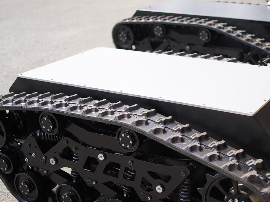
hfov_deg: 31.9
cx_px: 185
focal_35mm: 60
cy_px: 115
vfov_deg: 24.4
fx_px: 468
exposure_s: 1/1600
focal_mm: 35
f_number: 2
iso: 100
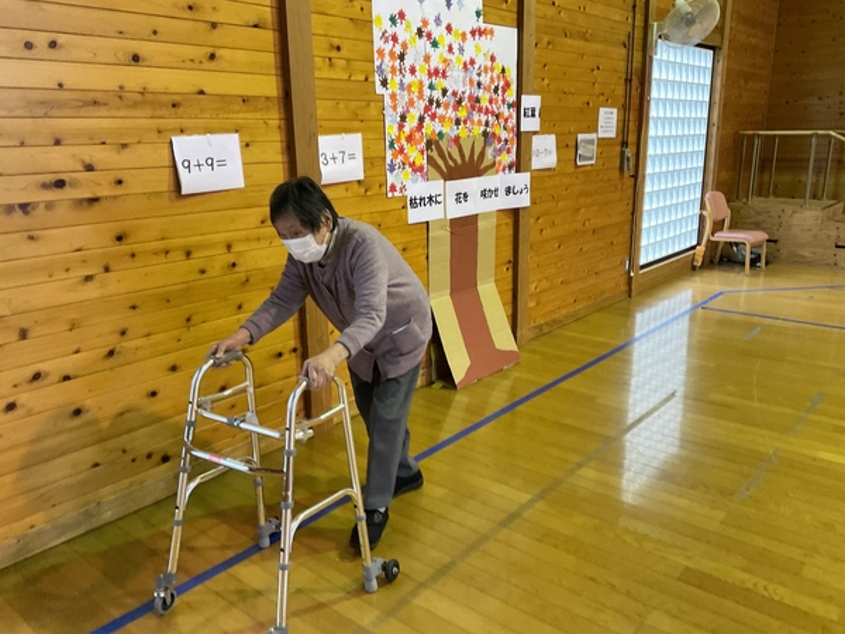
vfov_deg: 48.2
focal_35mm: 29
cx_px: 422
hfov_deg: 61.7
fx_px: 708
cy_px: 317
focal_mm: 3
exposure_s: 1/60
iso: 160
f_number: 1.8
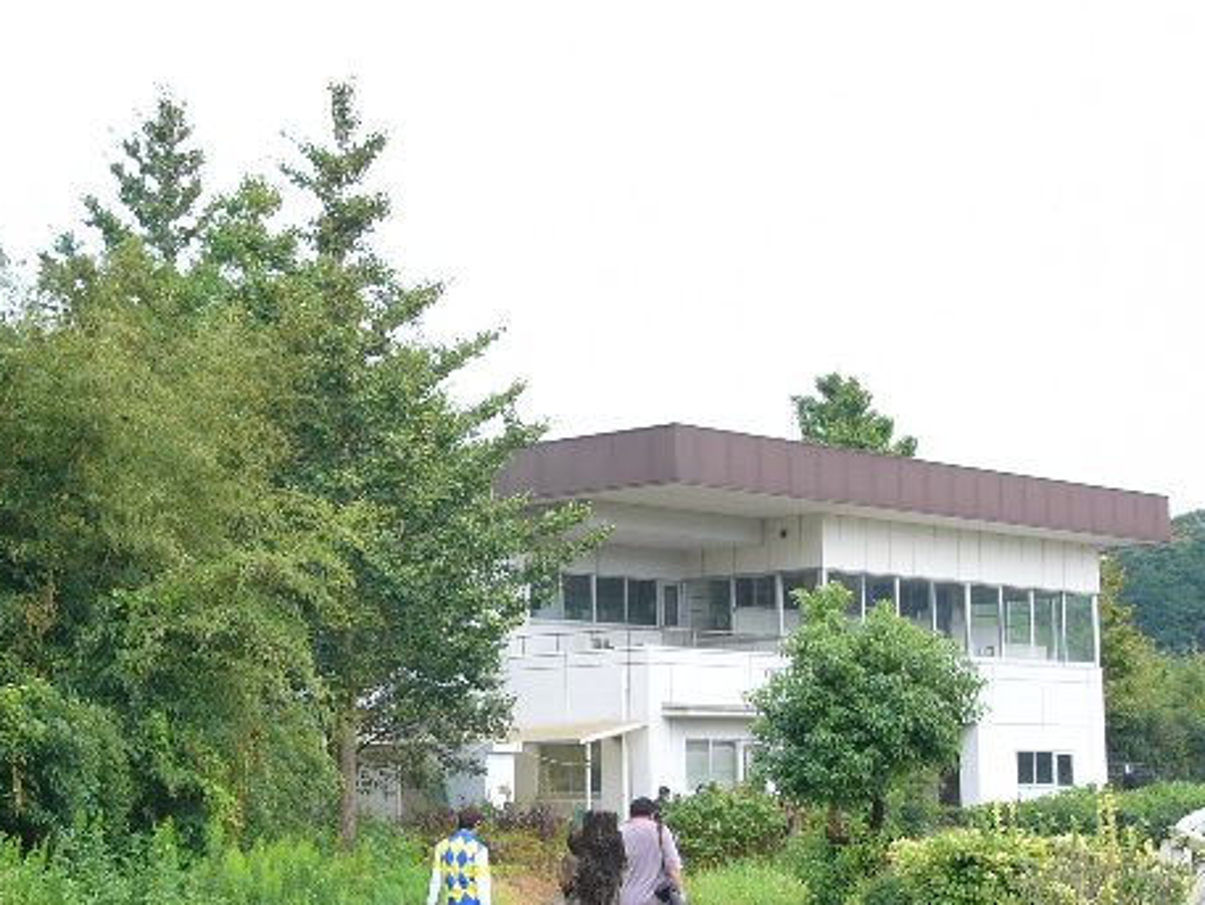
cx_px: 364
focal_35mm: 70
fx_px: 2437
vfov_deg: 21.0
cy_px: 541
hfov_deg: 27.5
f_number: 2.8
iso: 50
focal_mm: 8.3
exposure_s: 1/60
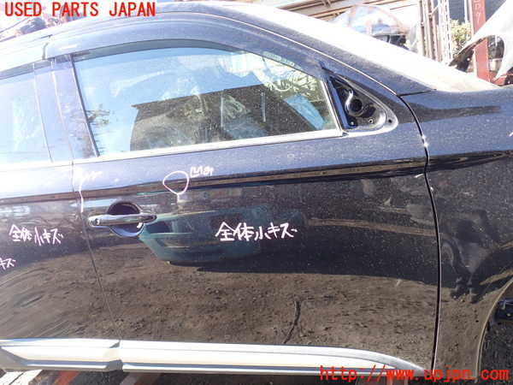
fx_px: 445
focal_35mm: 30
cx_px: 256
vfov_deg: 46.8
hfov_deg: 60.0
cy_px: 192
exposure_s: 1/60
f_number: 3.2
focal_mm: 5.4
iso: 100
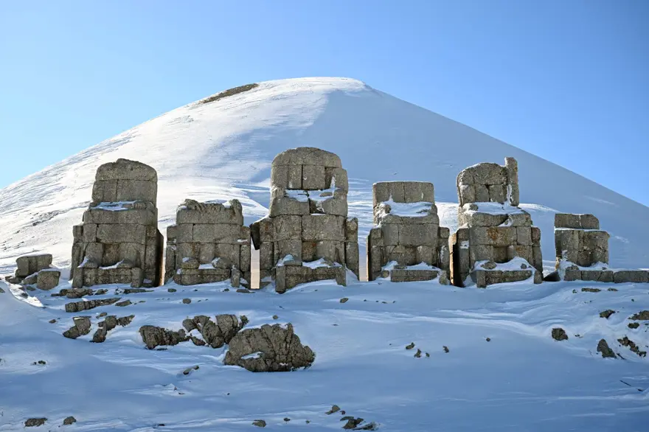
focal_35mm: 43
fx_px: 775
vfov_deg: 31.2
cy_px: 216
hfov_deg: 45.4
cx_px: 324
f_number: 6.3
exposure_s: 1/1000
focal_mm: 43
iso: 200
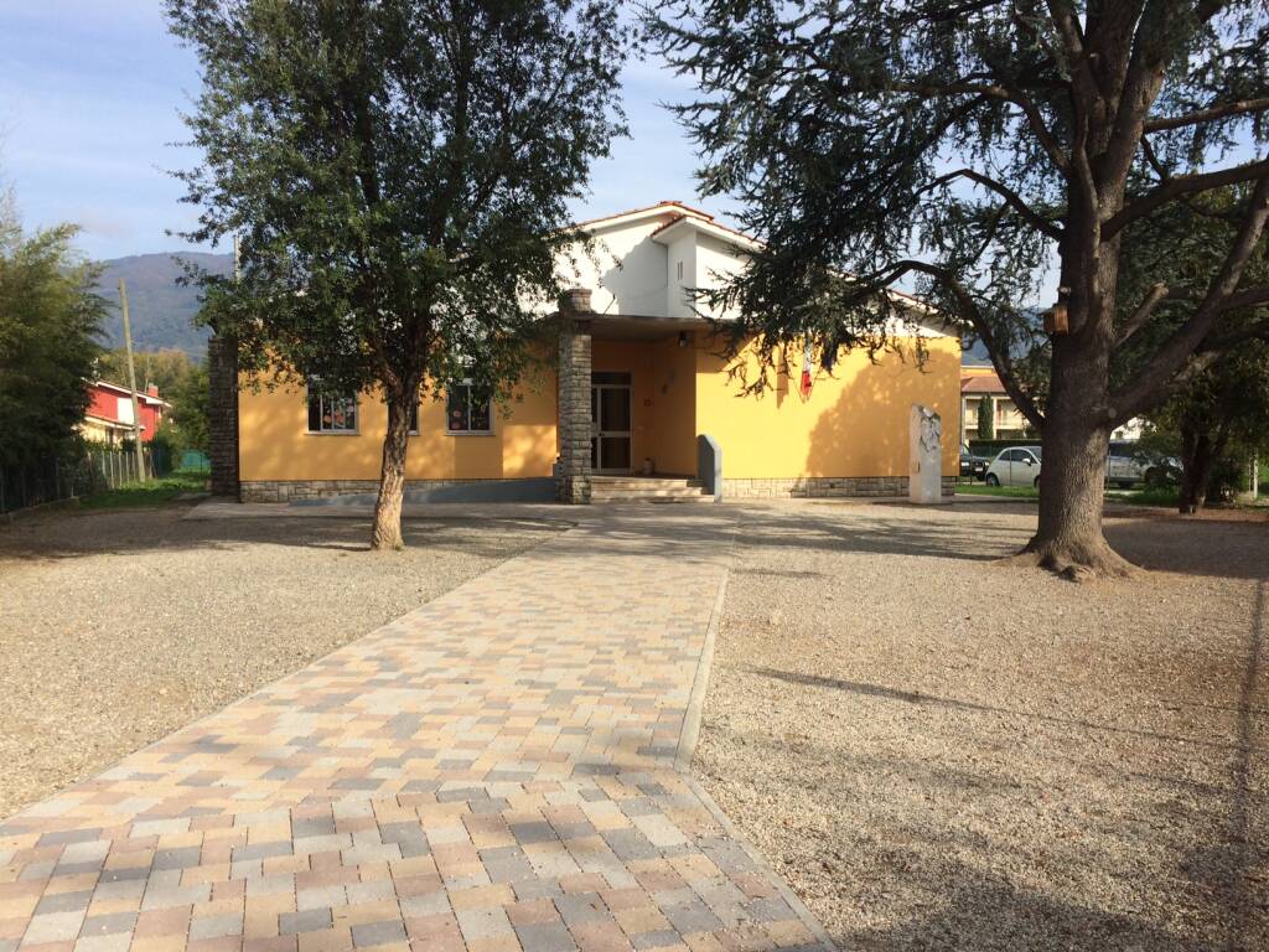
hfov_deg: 61.7
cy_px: 476
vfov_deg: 48.2
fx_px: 1063
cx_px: 634
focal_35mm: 29
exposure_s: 1/1709
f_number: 2.2
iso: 32
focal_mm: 4.15
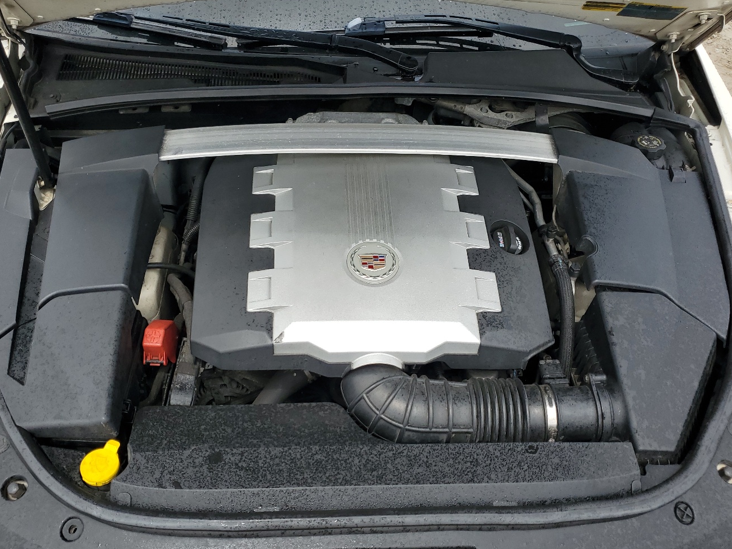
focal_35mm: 32
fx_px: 677
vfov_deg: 44.0
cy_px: 319
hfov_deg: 56.8
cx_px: 349
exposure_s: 1/2500
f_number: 1.5
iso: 50
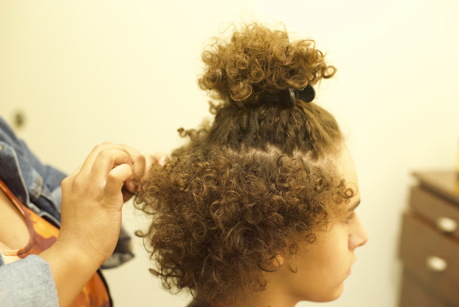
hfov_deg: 39.6
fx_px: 638
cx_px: 230
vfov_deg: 27.0
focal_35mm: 50
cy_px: 154
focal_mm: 50
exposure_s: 1/640
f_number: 3.2
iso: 12800
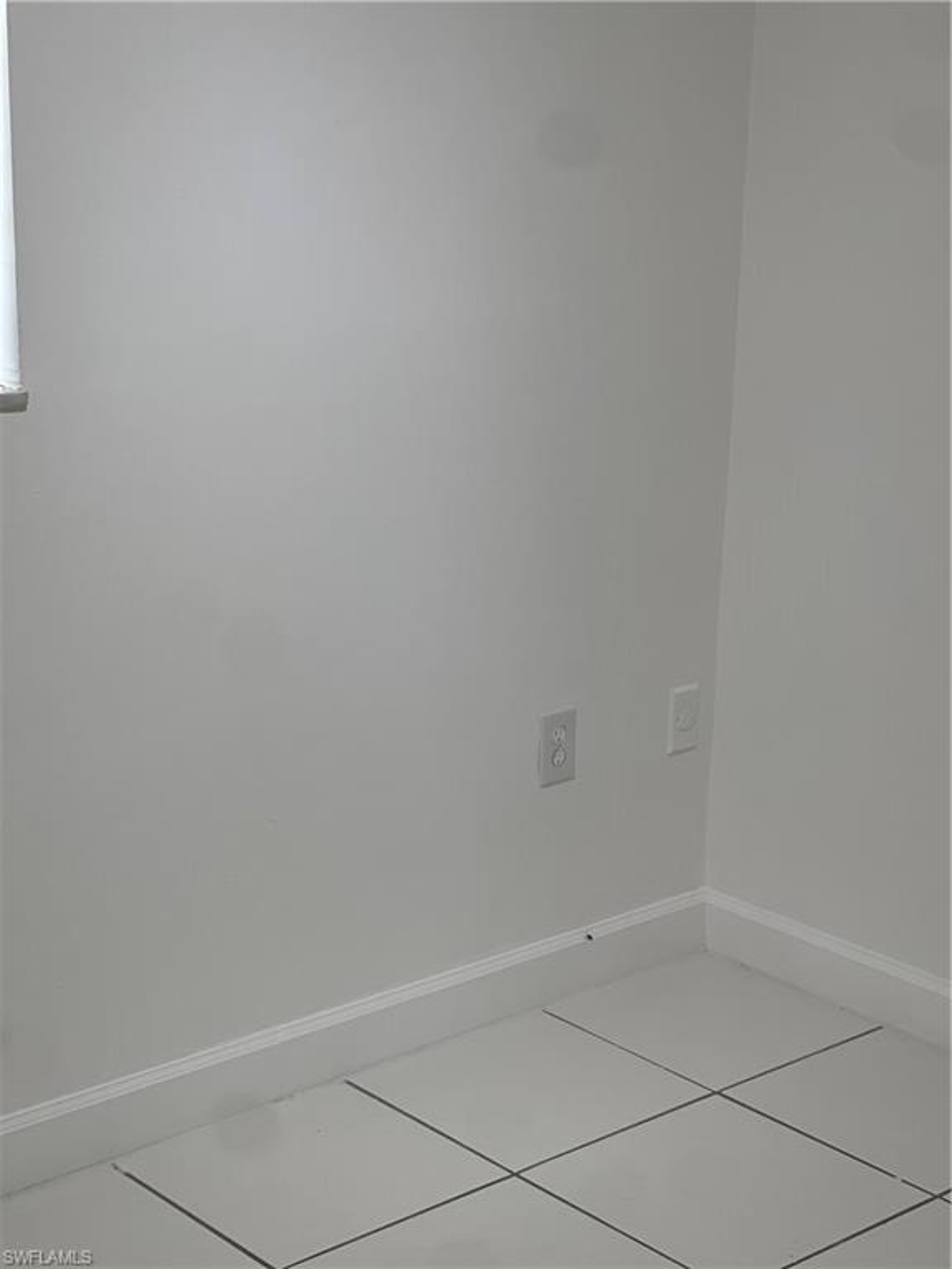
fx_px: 2347
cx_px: 476
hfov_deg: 22.9
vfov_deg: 30.3
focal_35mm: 64
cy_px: 634
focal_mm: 7.5
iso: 64
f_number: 2.2
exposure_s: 1/120
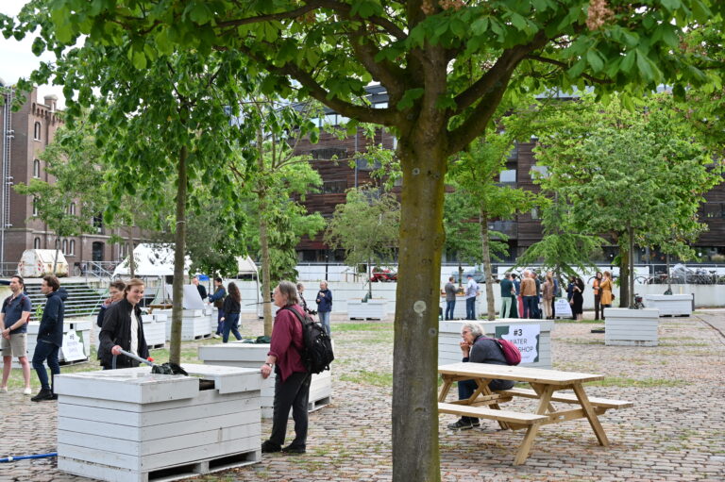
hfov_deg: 44.5
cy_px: 241
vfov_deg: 30.5
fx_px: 886
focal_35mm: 44
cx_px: 362
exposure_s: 1/250
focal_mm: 44
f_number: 5.3
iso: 400
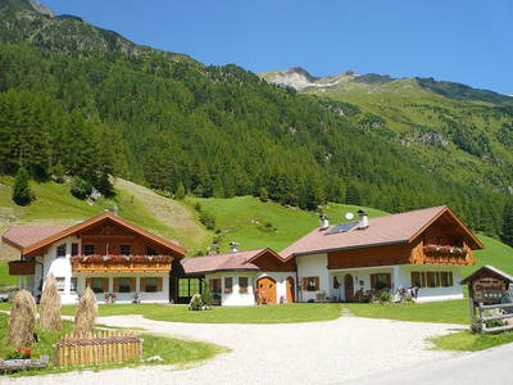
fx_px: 415
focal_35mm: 28
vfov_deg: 49.7
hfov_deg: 63.4
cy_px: 192
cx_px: 256
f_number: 8
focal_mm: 4.6
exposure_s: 1/160
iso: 100
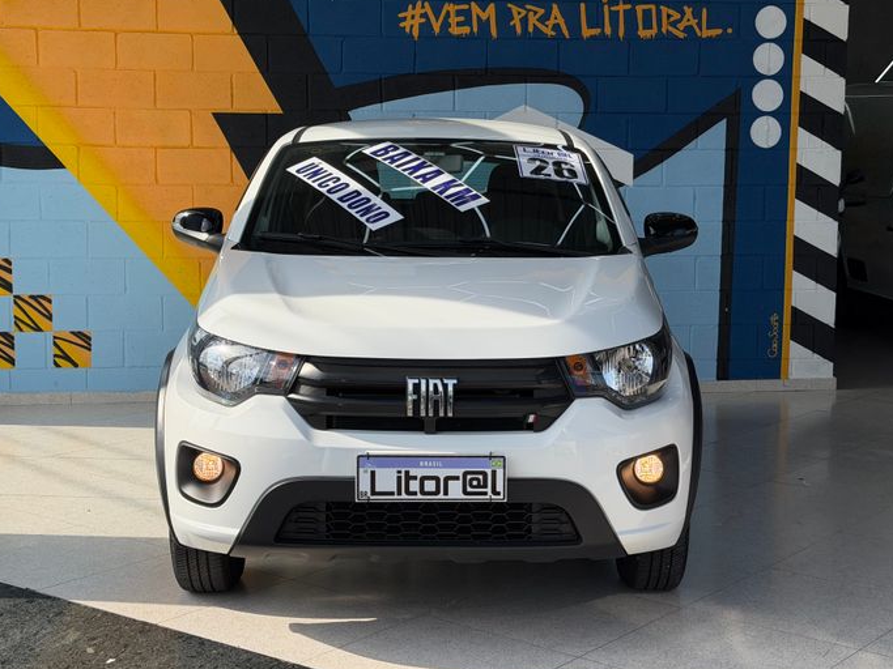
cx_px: 460
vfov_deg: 27.0
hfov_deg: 35.5
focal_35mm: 54
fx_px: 1393
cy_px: 325
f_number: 1.78
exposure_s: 1/3096
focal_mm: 6.76
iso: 64
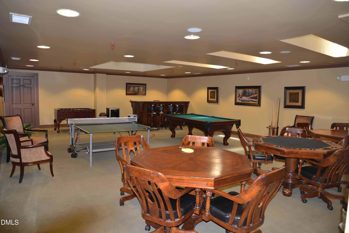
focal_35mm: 24
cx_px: 174
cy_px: 116
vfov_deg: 53.2
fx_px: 233
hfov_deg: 73.7
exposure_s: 1/60
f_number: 3.5
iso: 450
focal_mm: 24
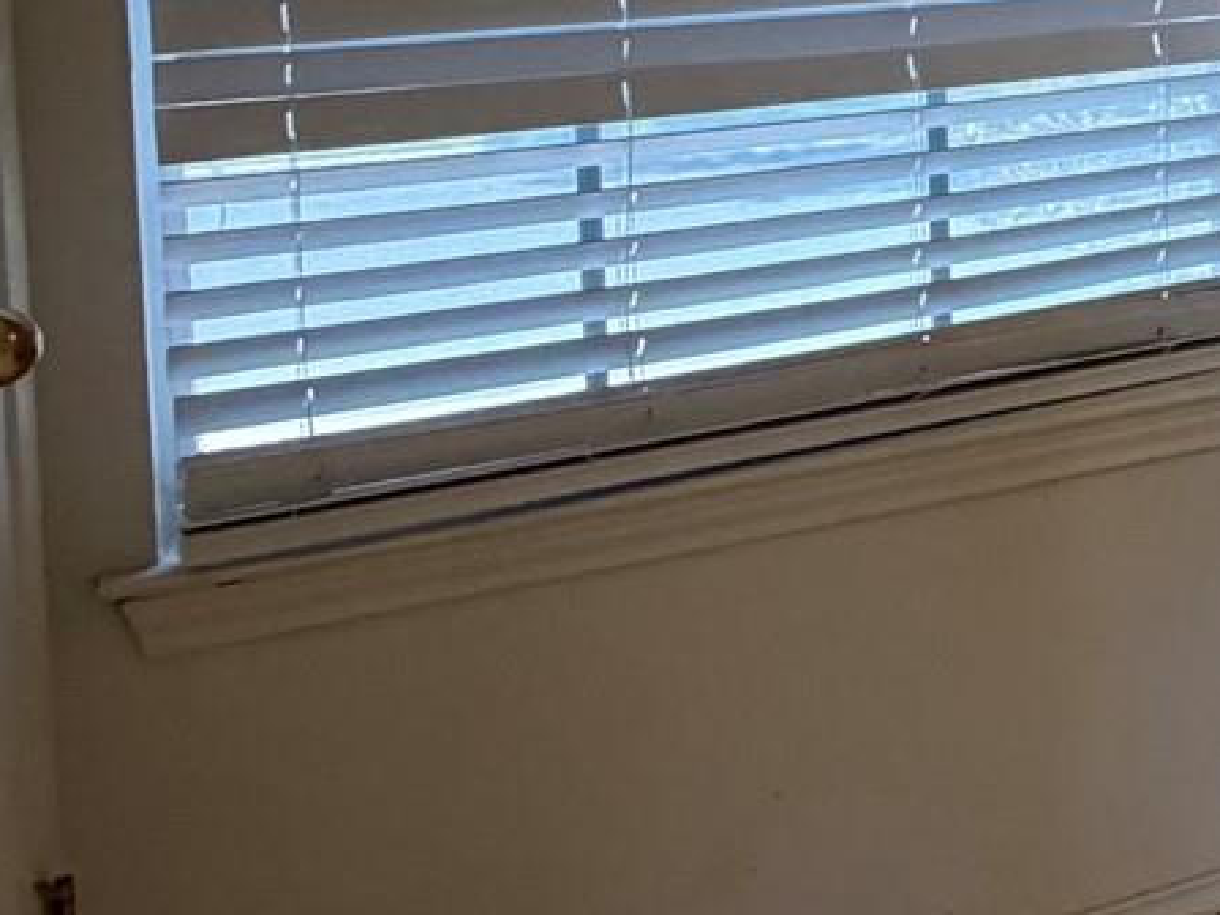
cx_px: 2260
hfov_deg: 20.3
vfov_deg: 21.7
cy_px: -109
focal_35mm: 64
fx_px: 2256
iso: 250
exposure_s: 1/120
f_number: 2.2
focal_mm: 2.22
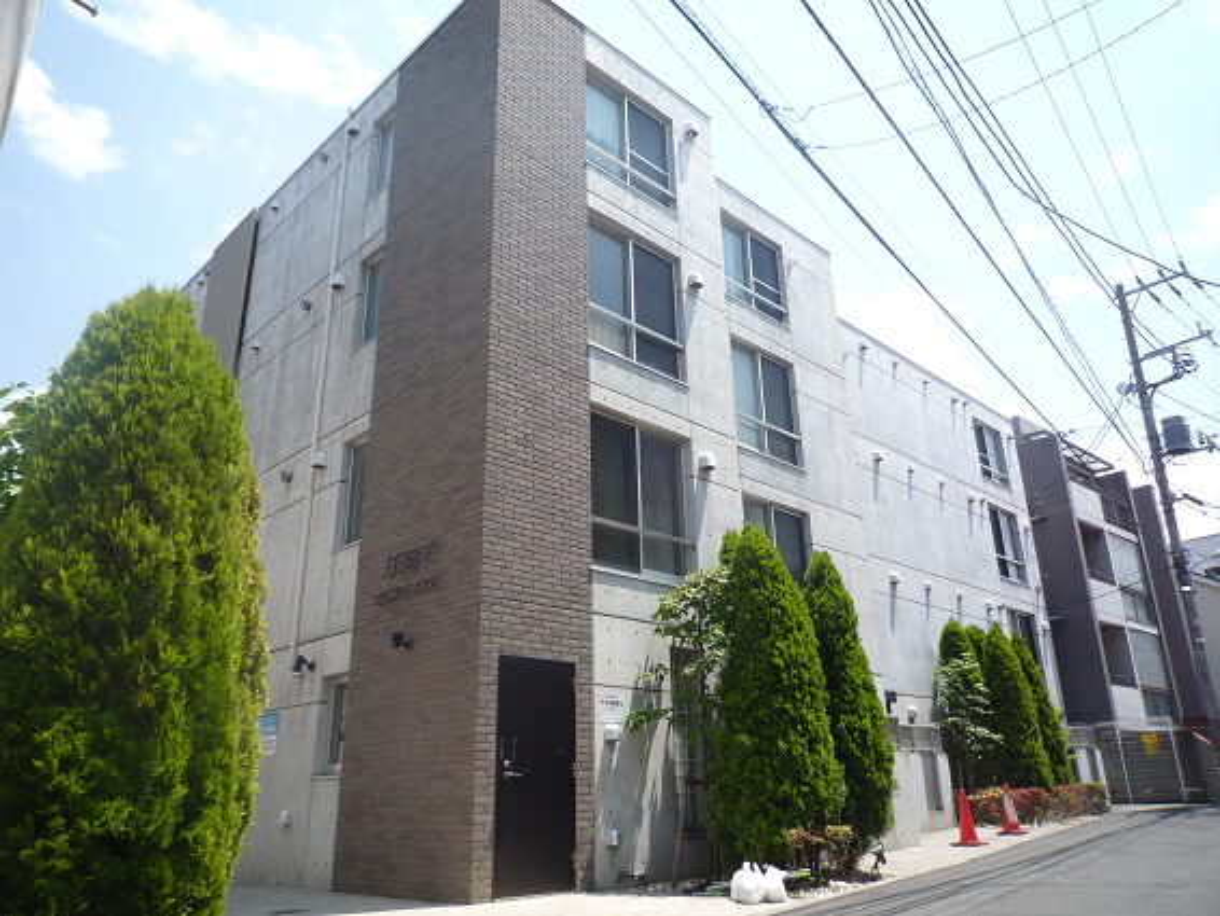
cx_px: 610
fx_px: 881
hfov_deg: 69.4
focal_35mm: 25
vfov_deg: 54.9
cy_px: 458
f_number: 3.5
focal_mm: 4.4
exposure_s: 1/640
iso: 100
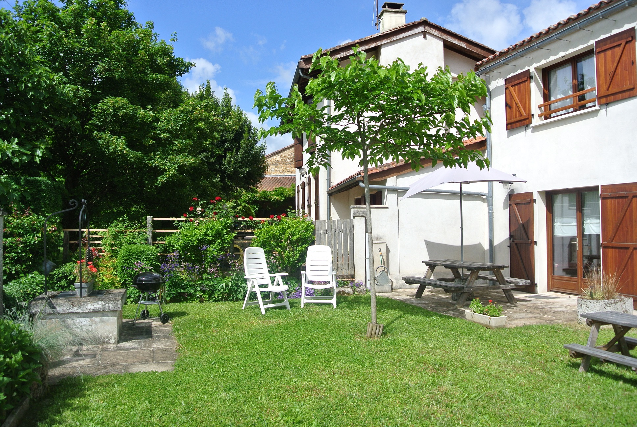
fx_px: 478
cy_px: 214
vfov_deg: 48.0
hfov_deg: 67.3
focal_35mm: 27
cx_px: 318
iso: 100
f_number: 5
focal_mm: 10
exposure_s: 1/800
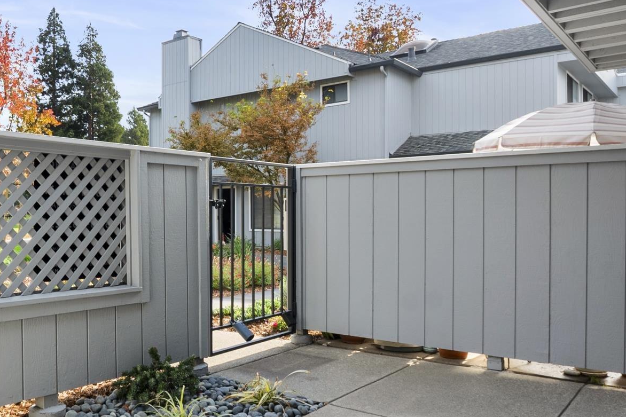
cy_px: 189
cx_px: 212
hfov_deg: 57.5
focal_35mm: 32
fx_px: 556
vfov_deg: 41.1
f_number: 8
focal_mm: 10
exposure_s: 1/30
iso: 100
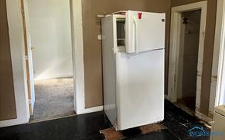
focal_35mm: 28
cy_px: 58
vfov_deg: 44.4
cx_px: 113
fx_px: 172
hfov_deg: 66.5
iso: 125
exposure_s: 1/60
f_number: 1.6
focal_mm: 5.1
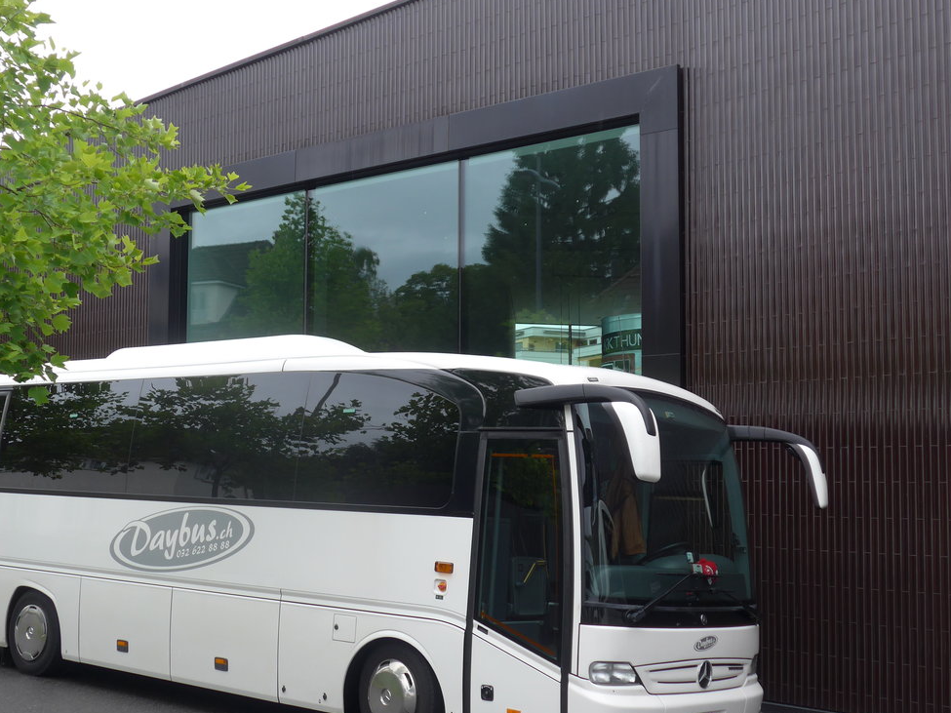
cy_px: 402
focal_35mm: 48
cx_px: 379
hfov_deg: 39.5
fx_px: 1319
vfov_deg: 30.2
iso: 80
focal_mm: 8
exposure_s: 1/160
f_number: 2.8
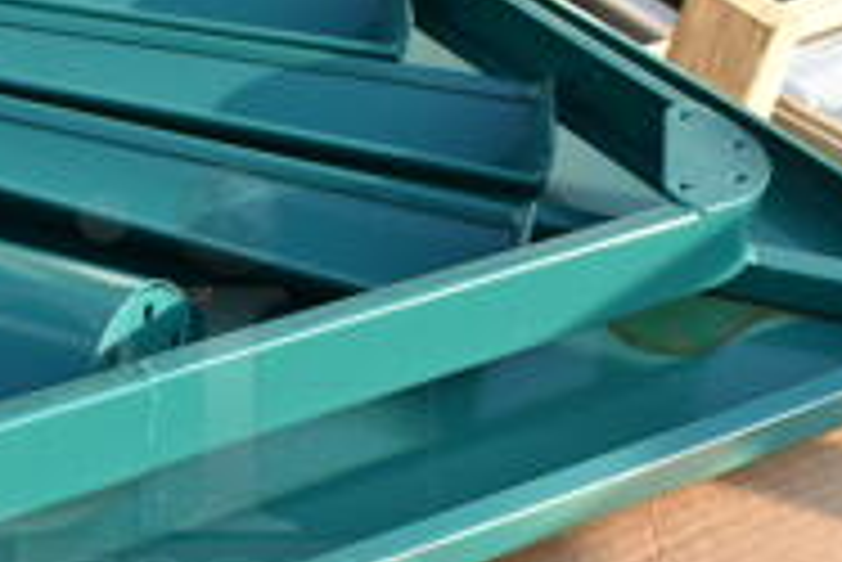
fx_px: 2060
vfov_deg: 15.5
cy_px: 400
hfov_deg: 22.1
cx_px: -36
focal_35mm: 88
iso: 100
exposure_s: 1/125
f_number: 5.6
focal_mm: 18
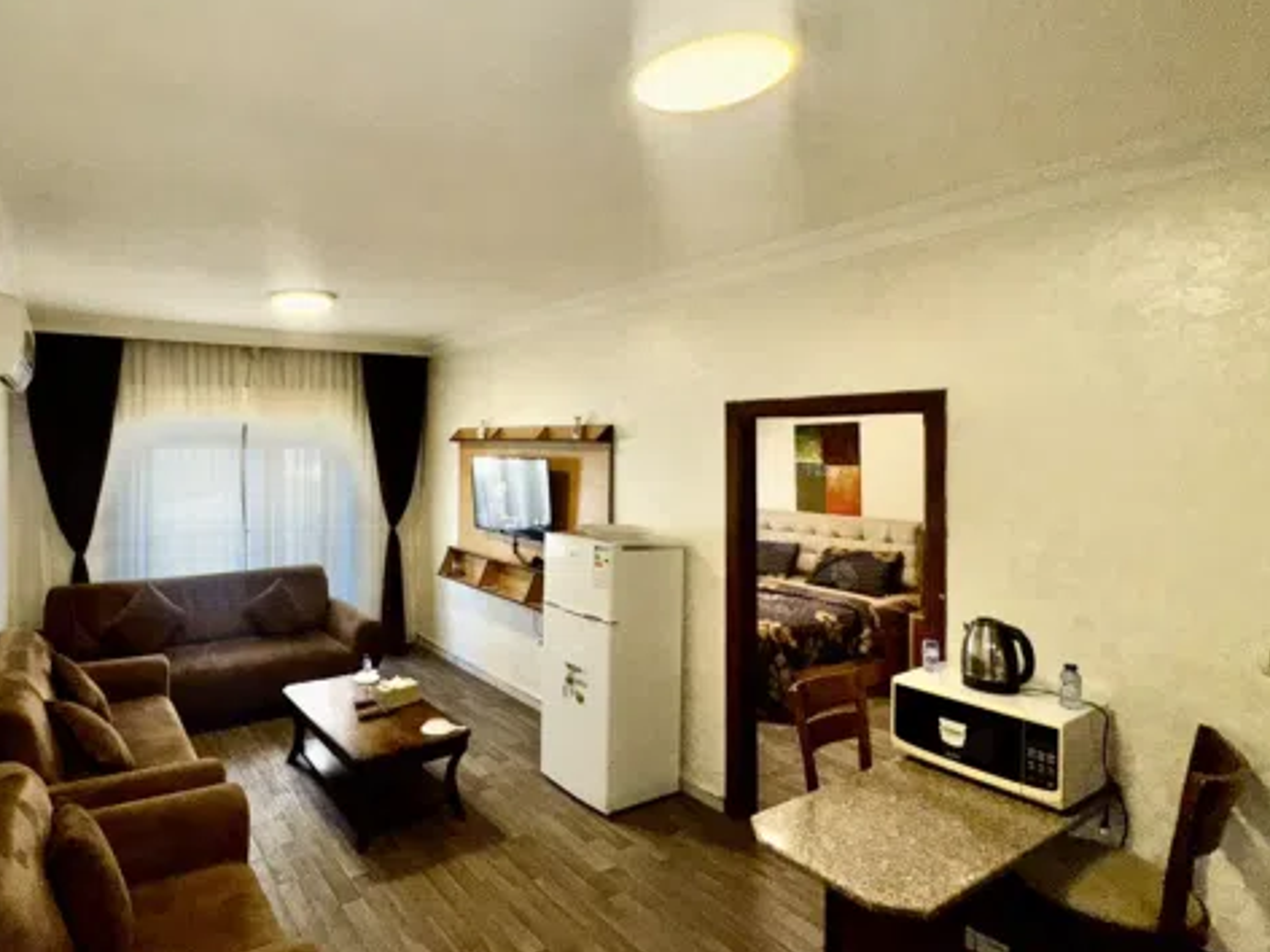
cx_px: 422
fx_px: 697
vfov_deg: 68.6
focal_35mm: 19
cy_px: 449
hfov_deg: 81.8
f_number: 2.2
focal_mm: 2.22
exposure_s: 1/124
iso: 32
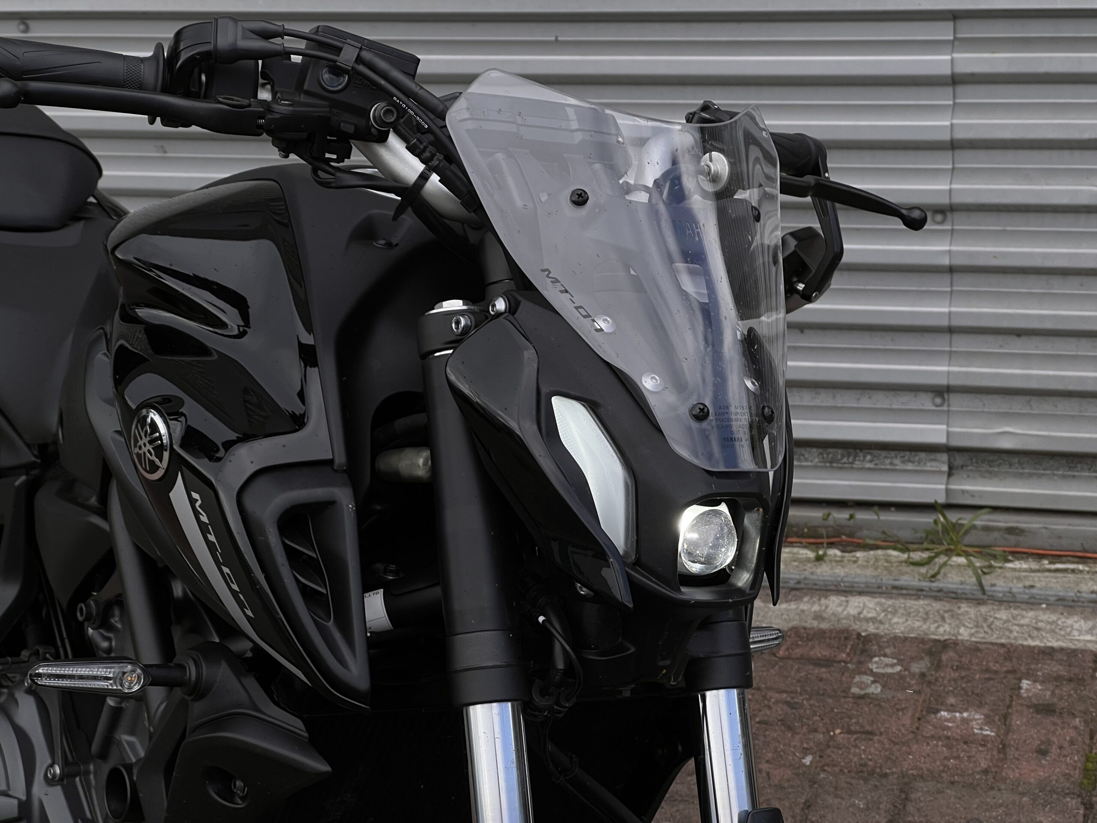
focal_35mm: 77
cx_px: 548
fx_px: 2440
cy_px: 412
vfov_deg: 19.1
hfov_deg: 25.3
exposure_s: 1/494
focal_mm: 9
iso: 32
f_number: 2.8
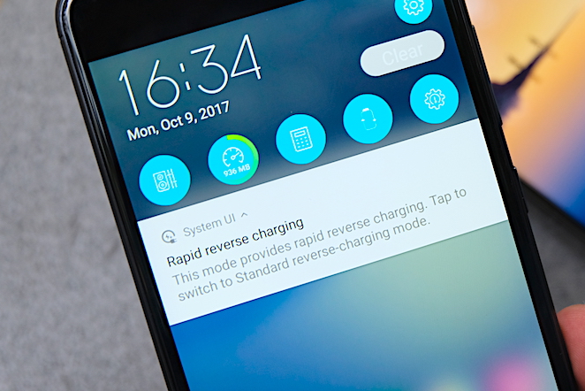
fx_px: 1154
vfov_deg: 19.2
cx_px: 413
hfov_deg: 28.2
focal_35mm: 71
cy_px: 160
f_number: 4.7
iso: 500
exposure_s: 1/60
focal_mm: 31
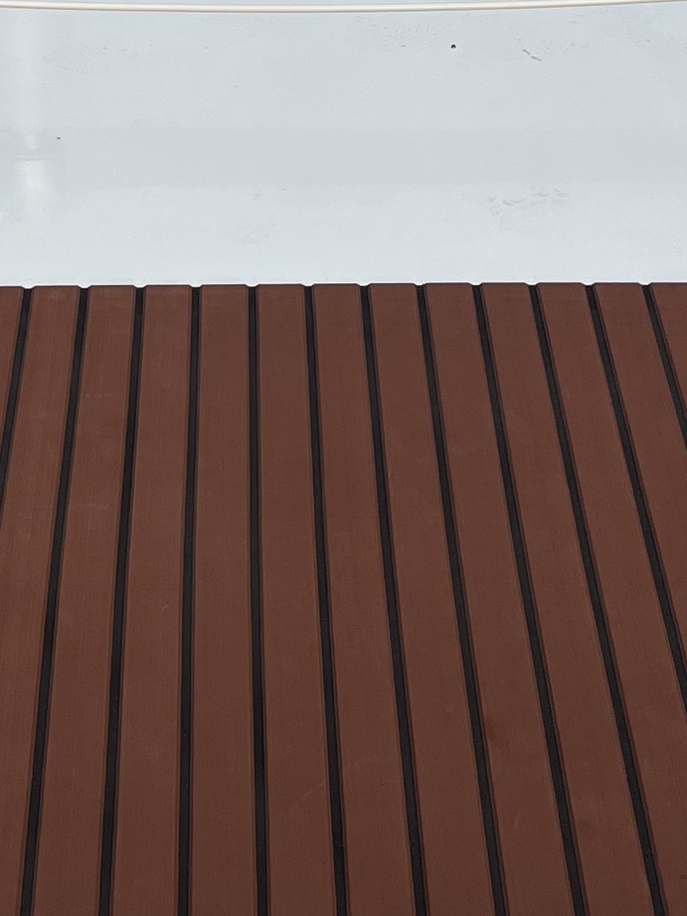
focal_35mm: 94
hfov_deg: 15.7
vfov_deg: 20.4
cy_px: 64
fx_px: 2489
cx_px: 249
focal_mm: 5.1
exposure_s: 1/2463
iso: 50
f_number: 1.6
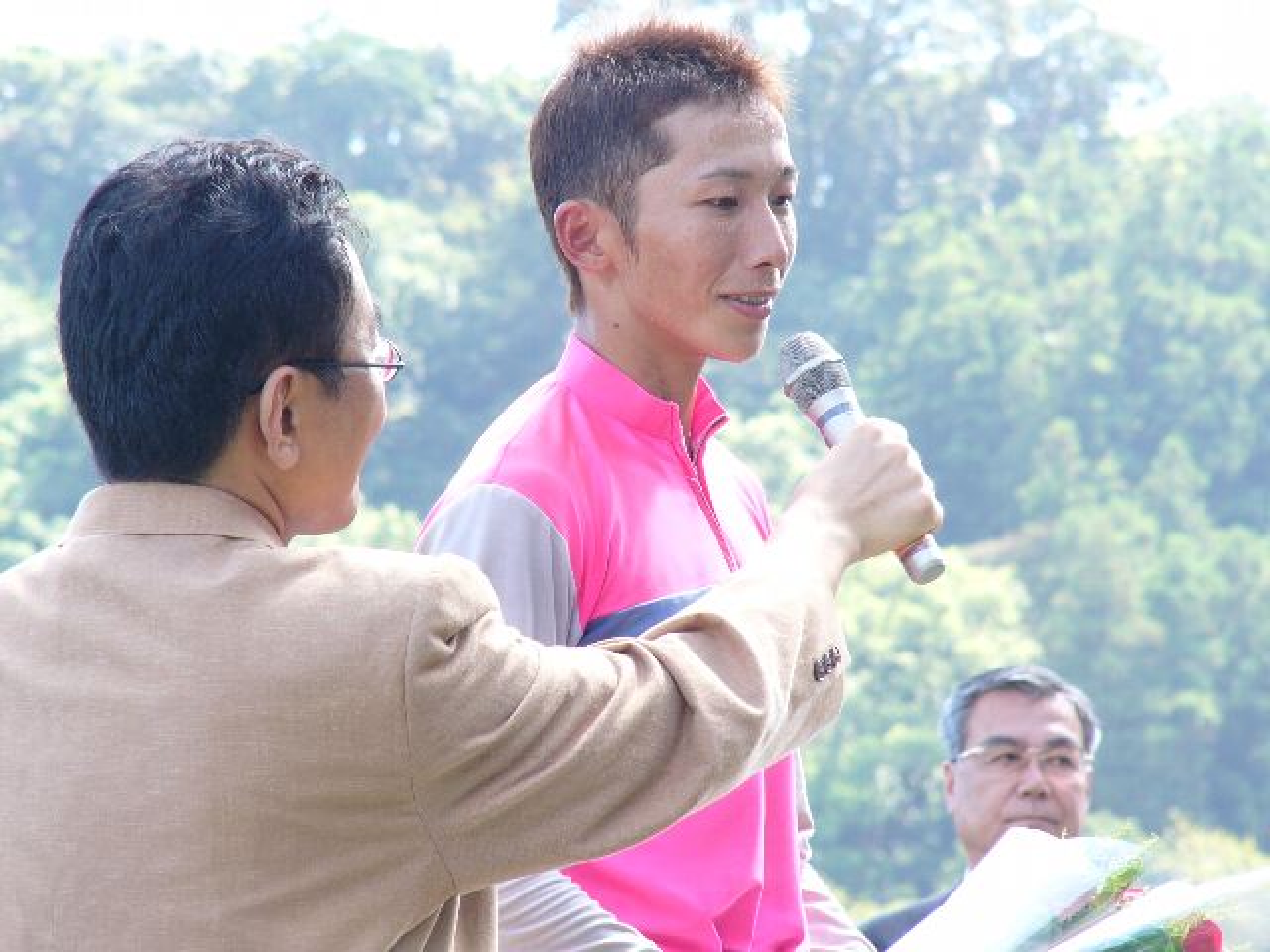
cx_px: 635
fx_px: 11043
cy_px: 476
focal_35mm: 301
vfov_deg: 4.9
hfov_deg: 6.6
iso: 50
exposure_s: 1/40
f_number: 2.8
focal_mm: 50.2
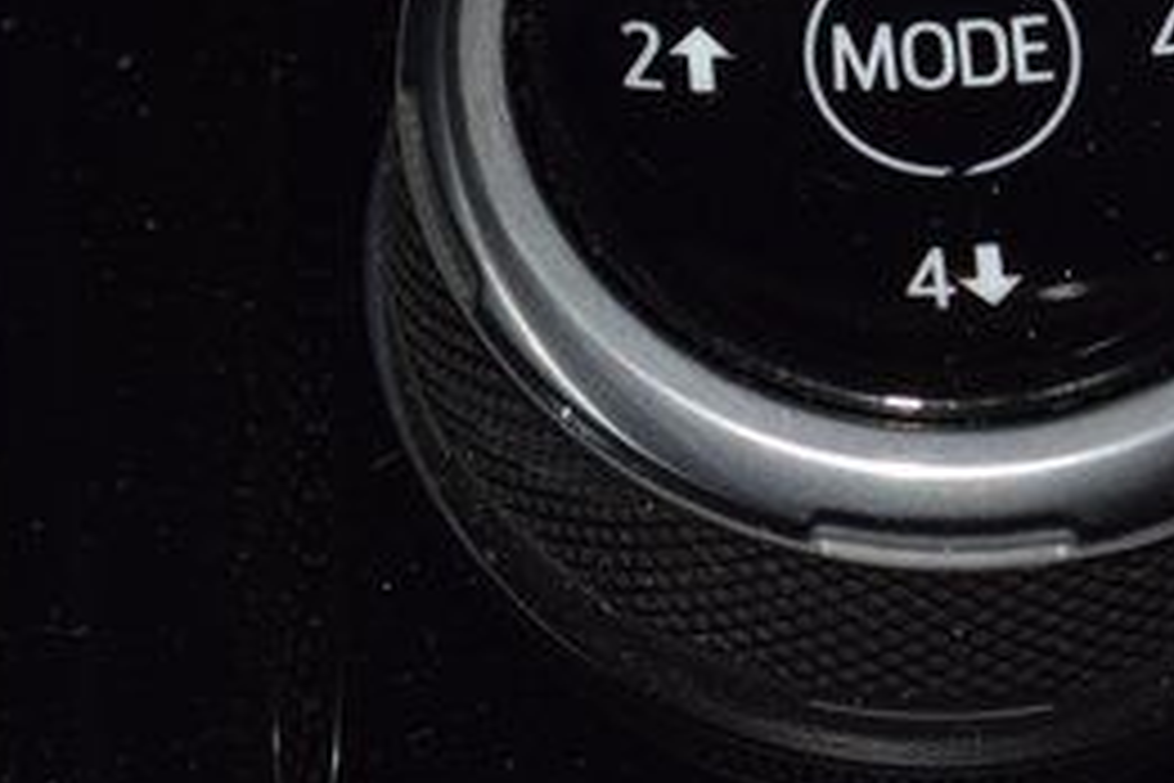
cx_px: 945
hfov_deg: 12.1
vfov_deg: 8.1
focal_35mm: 169
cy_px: 38
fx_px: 5511
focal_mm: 46
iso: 100
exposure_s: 1/60
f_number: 8
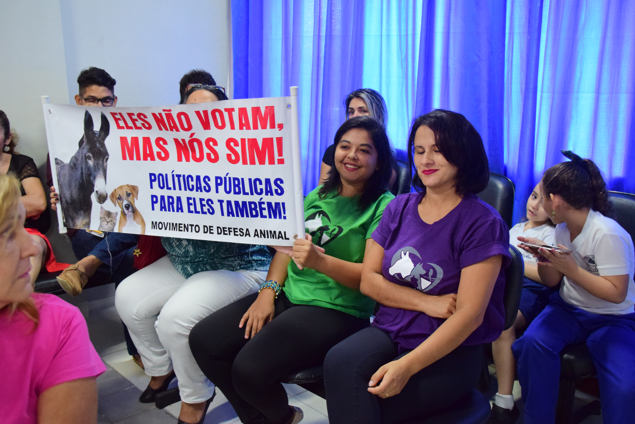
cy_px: 212
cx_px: 318
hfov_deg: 12.4
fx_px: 2911
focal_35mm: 165
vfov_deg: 8.3
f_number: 5.6
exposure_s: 1/80
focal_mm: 110
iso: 2000
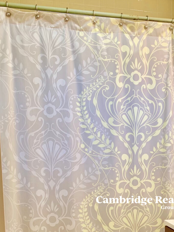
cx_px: 142
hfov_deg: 26.0
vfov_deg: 33.3
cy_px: 203
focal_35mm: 55
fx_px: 369
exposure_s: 1/60
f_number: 1.8
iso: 100
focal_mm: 4.25
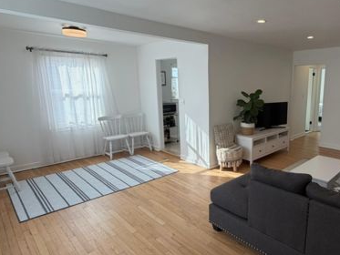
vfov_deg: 56.8
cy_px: 125
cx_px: 236
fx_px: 236
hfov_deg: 68.8
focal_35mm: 24
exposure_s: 1/182
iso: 50
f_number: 2.2
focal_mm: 2.22
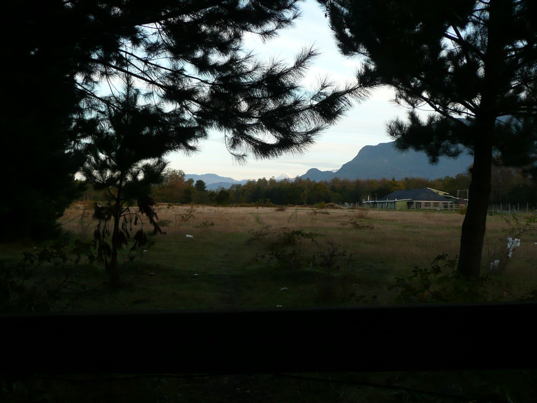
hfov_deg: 45.8
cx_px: 268
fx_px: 636
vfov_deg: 35.1
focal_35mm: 41
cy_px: 202
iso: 100
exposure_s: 1/100
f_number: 3.6
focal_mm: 5.5
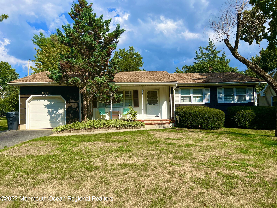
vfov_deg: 53.1
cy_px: 104
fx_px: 208
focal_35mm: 26
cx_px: 138
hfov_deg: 67.3
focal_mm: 5.7
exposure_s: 1/4444
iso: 50
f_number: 1.5
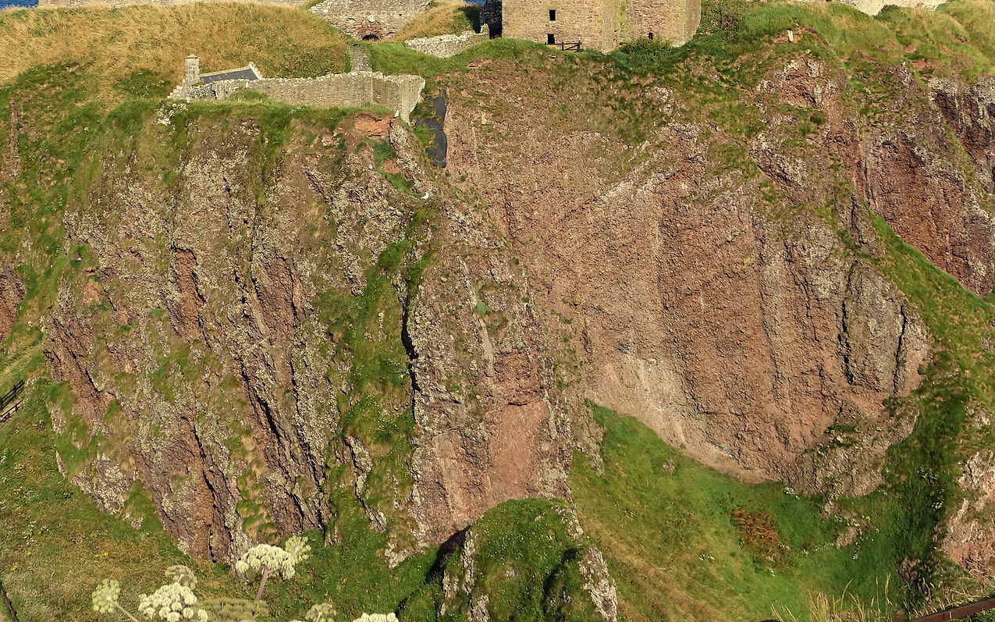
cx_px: 332
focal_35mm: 71
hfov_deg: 28.8
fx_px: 1925
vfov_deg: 18.2
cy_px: 105
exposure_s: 1/1000
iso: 100
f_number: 4
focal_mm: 13.7
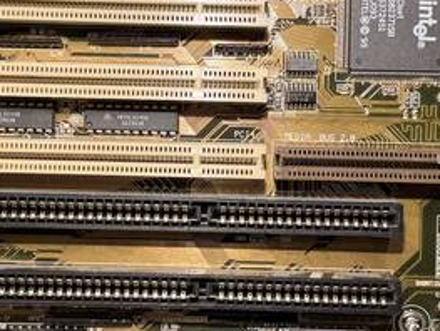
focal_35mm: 82
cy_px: 128
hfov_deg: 23.8
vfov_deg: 18.0
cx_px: 214
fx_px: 1044
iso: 160
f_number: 1.78
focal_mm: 6.76
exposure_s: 1/98
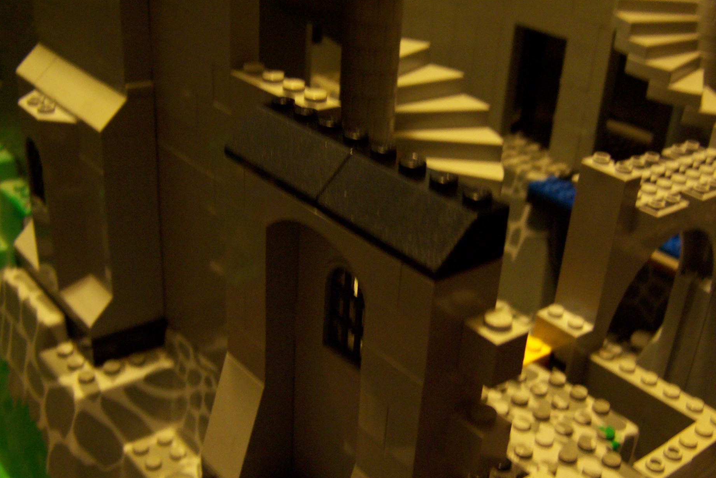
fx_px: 855
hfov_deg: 45.4
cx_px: 386
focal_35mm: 43
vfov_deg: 31.1
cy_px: 290
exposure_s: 1/8
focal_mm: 5.5
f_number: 2.8
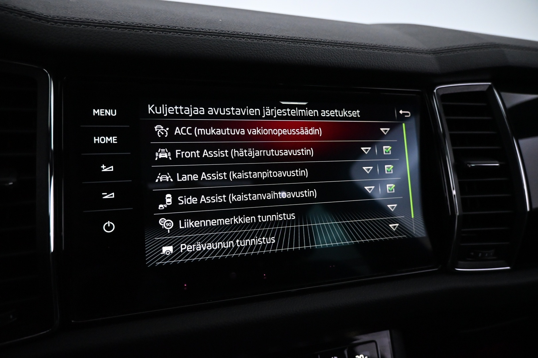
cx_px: 269
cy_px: 179
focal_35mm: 24
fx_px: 359
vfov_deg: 53.1
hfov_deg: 73.7
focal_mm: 16
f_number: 3.5
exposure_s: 1/100
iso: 3200
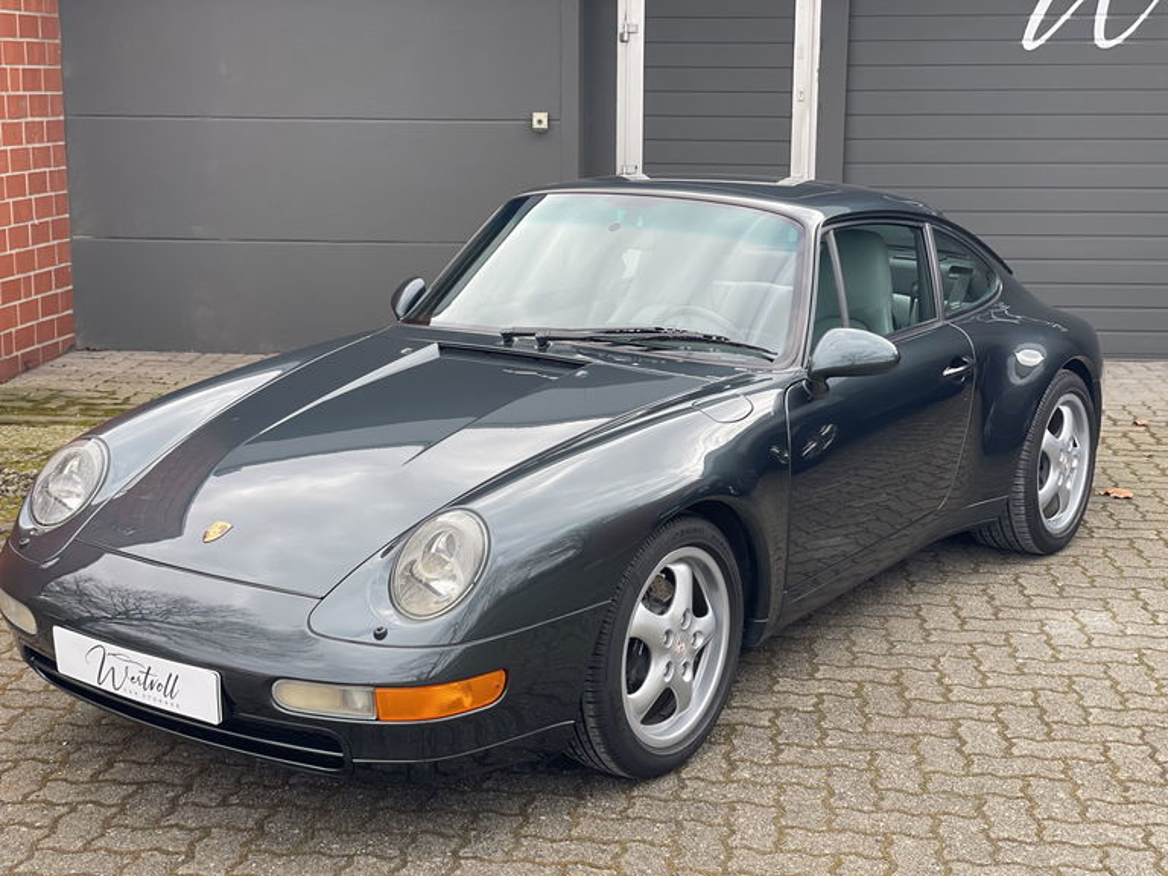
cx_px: 584
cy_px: 438
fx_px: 1755
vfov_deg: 28.0
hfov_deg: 36.8
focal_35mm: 52
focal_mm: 6
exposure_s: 1/252
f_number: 2
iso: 32
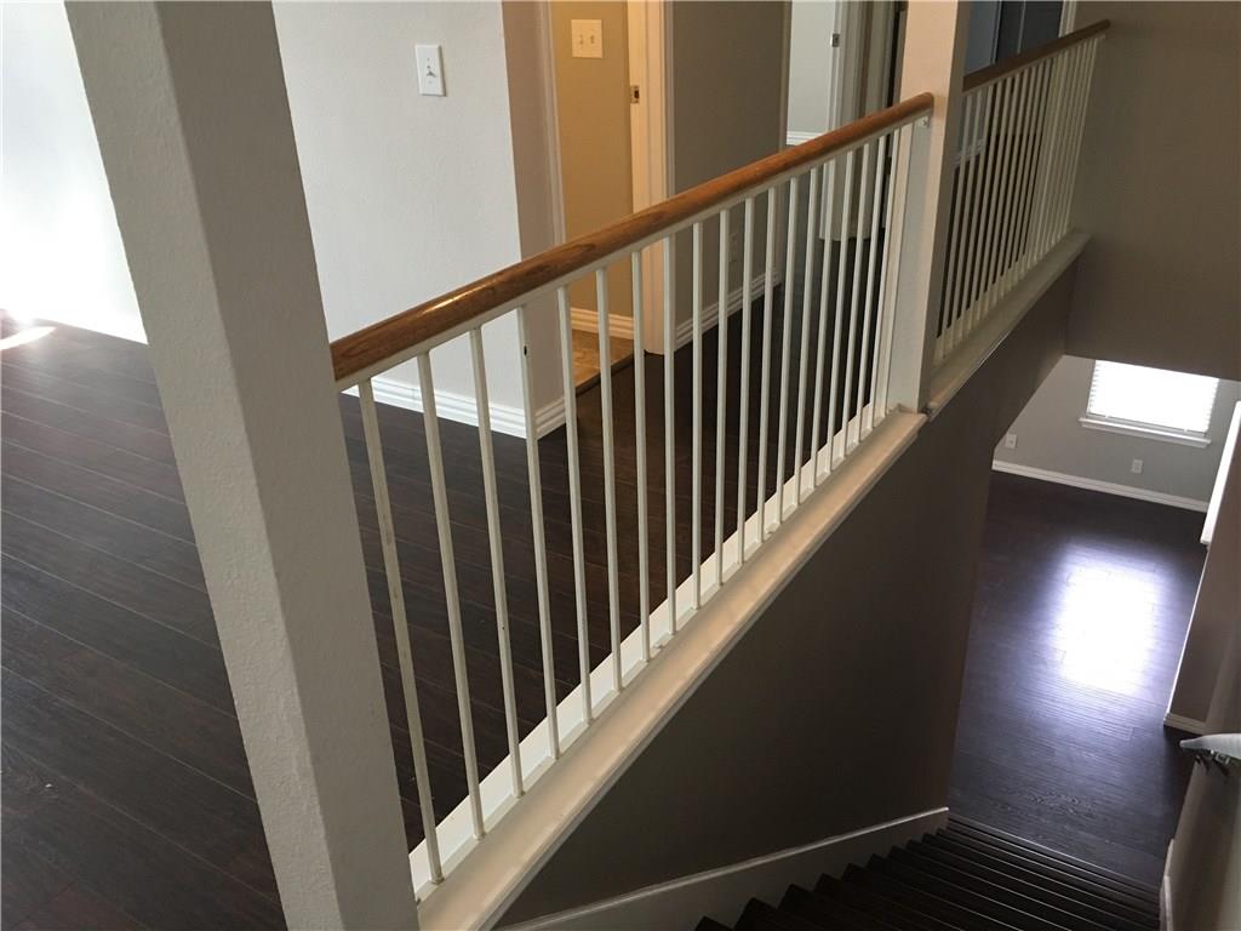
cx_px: 620
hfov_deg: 61.7
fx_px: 1040
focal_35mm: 29
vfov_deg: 48.2
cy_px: 466
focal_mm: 4.15
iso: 125
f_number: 2.2
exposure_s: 1/30
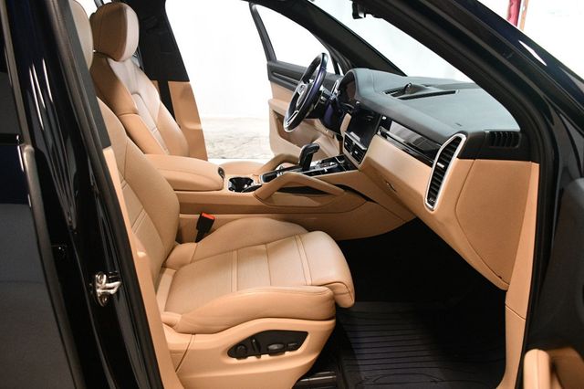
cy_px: 194
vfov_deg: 43.6
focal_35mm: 30
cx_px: 292
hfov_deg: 62.0
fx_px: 486
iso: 3200
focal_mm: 20
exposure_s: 1/125
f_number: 3.5
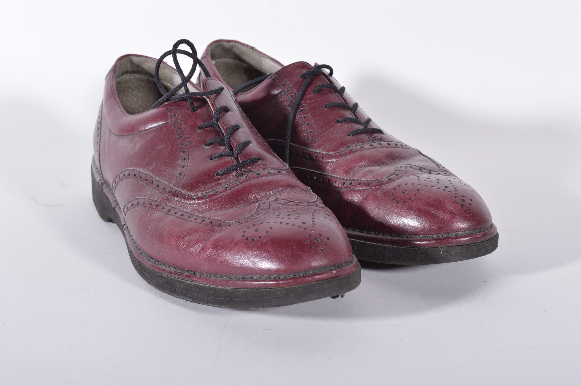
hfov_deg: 29.9
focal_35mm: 68
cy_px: 193
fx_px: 1088
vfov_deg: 20.1
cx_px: 290
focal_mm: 45
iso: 100
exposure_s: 1/160
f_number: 11
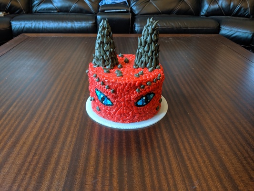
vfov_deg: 51.4
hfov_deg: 65.3
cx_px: 127
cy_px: 96
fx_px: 198
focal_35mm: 27
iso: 188
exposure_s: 1/24
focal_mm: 4.44
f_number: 1.8
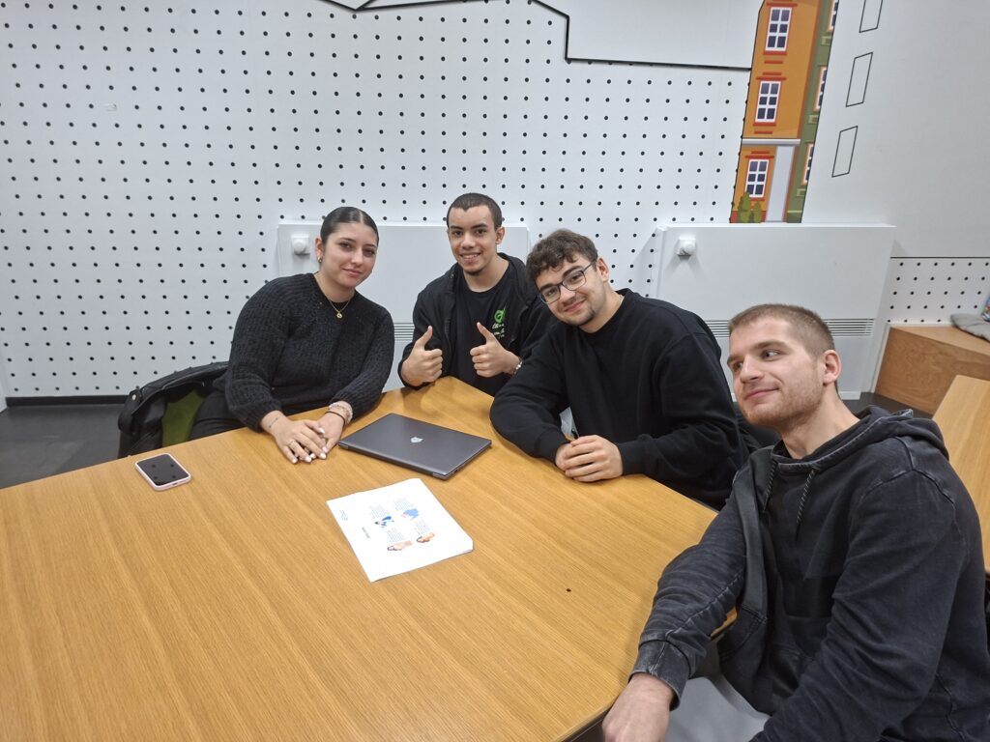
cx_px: 495
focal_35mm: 23
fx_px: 658
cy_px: 371
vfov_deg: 58.9
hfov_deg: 73.9
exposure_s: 1/50
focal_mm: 5.54
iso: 160
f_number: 1.8
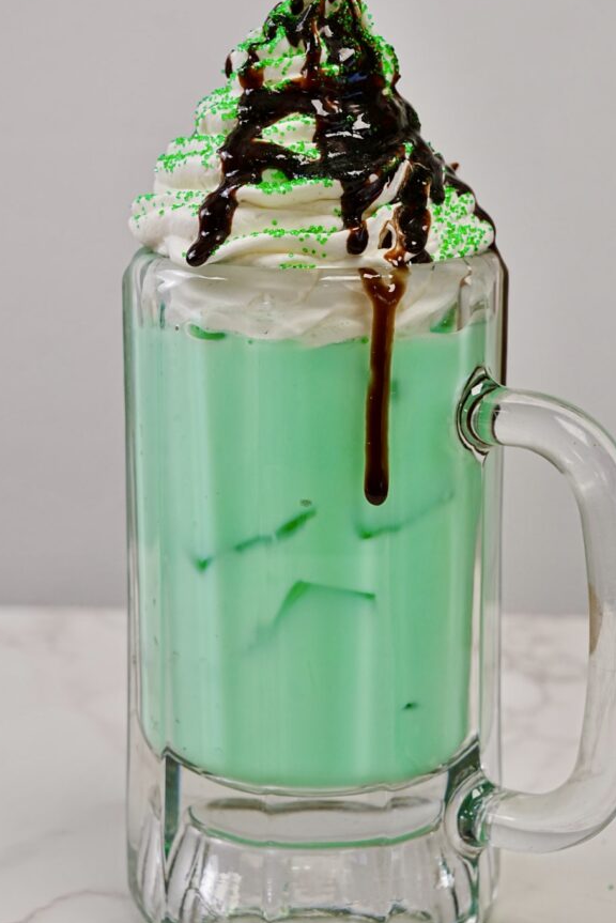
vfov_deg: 22.9
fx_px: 2282
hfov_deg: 15.4
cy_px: 480
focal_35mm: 89
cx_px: 317
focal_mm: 50
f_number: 6.3
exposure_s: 1/50
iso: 200
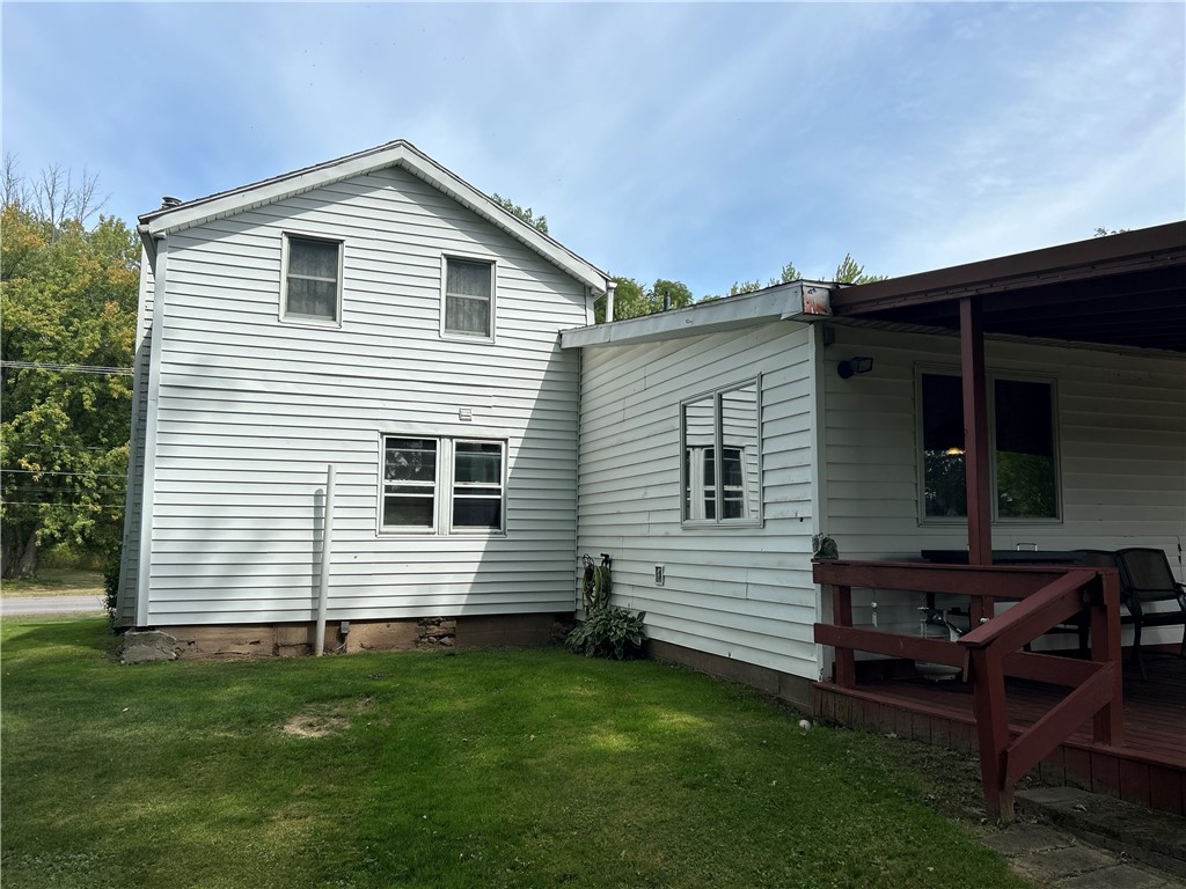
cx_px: 593
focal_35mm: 26
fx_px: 891
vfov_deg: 53.1
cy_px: 444
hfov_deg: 67.3
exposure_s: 1/3831
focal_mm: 5.7
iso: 50
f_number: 1.5
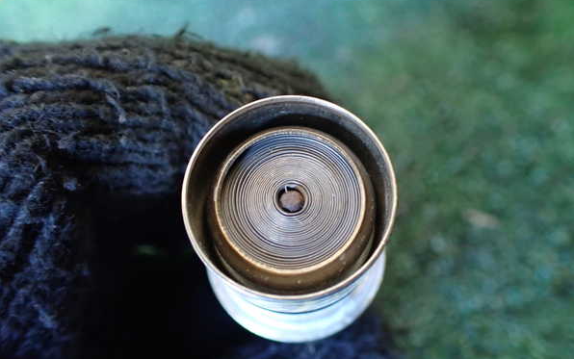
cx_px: 288
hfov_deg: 59.6
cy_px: 179
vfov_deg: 39.5
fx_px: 501
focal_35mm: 32
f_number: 2.3
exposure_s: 1/30
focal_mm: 5.4
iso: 800
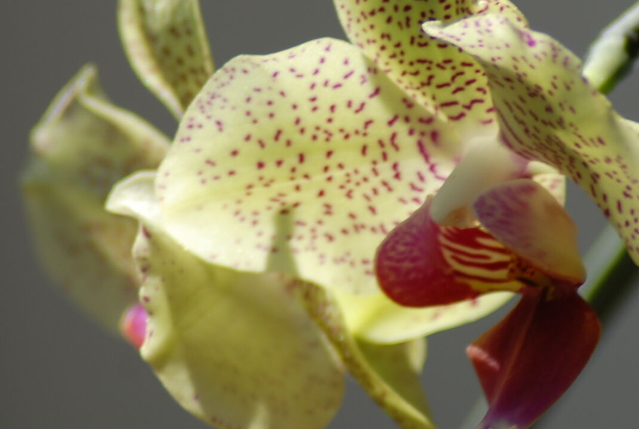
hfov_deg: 2.0
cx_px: 401
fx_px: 17944
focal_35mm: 1009
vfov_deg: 1.4
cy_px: 124
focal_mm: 300
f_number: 7.1
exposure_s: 1/180
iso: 100
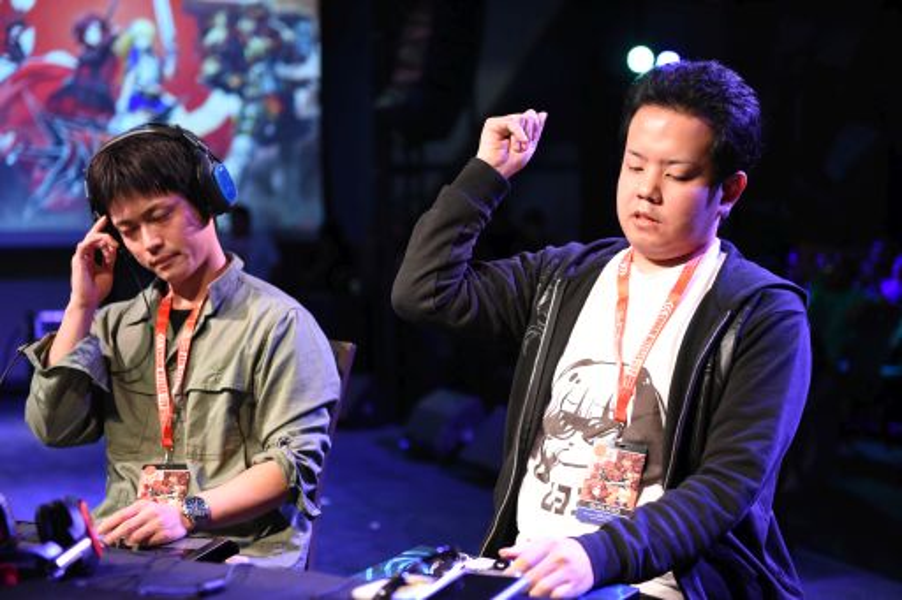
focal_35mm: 66
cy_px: 300
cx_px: 451
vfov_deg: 20.6
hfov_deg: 30.5
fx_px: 1653
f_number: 2.8
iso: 3200
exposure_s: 1/640
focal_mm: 66
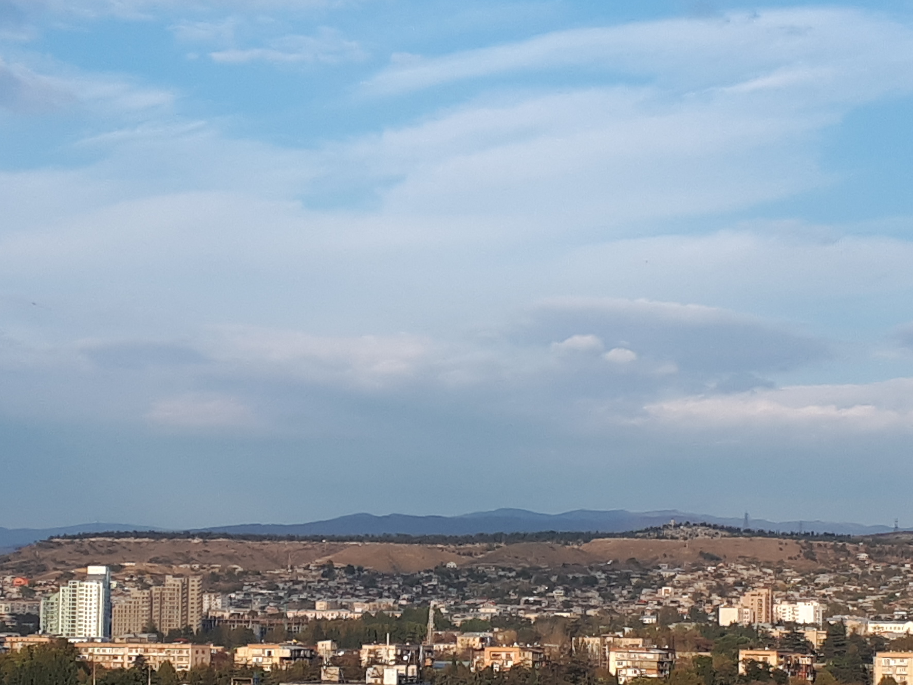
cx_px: 403
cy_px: 487
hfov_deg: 27.8
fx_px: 1846
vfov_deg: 20.9
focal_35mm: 70
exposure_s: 1/855
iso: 40
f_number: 1.9
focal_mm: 3.6
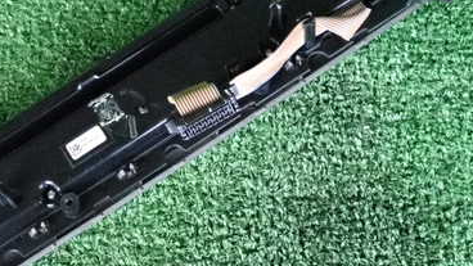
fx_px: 803
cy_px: 103
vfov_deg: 18.8
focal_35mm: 64
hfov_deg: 32.2
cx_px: 118
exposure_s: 1/125
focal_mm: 6.37
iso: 5000
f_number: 2.5
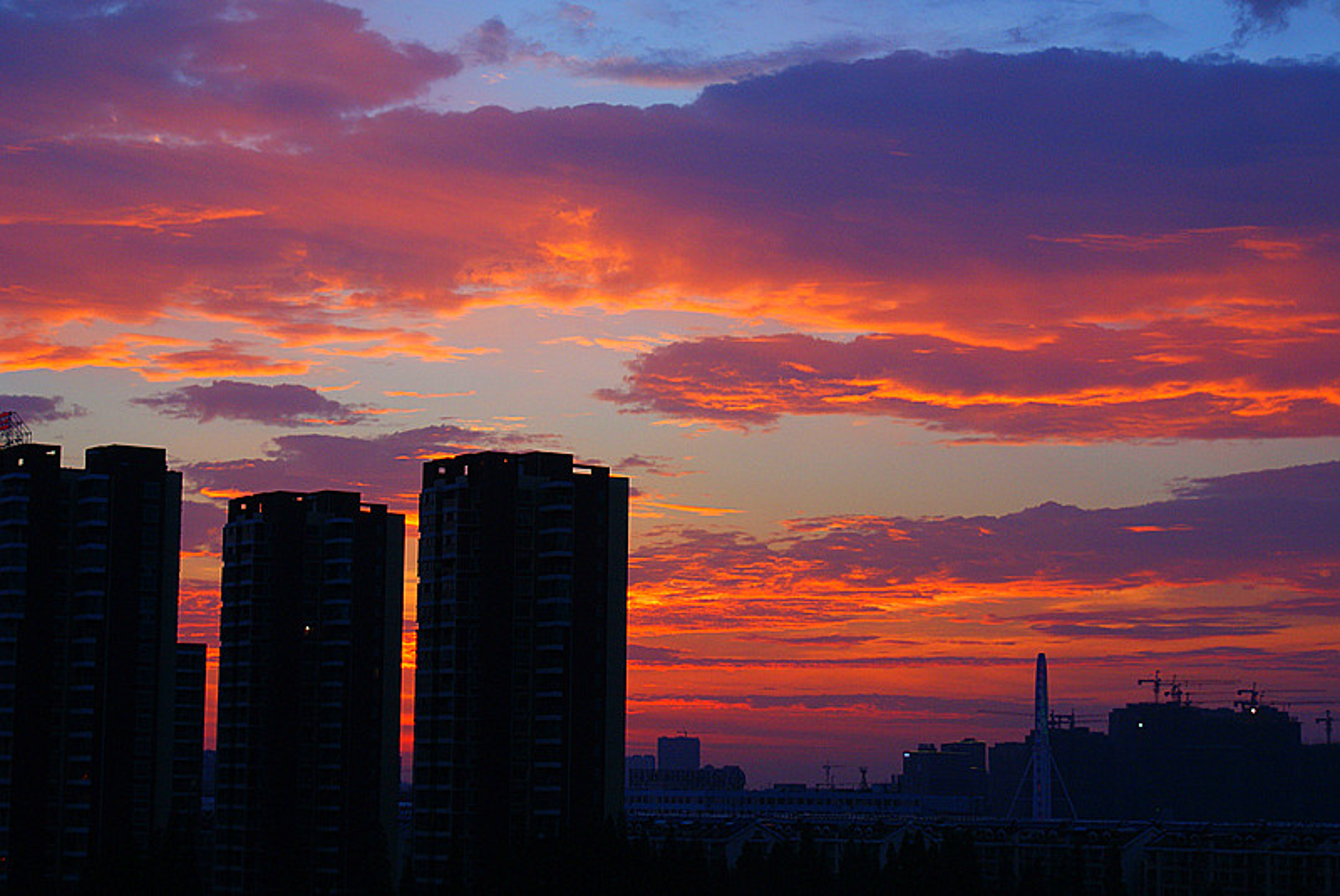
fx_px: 2794
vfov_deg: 18.2
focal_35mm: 75
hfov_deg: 27.0
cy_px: 448
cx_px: 670
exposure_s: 1/80
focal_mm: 50
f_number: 5.6
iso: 320
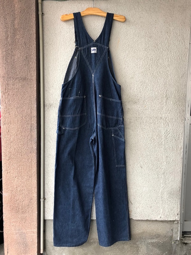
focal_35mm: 29
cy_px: 128
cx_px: 96
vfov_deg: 61.7
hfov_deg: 48.2
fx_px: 213
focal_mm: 3.99
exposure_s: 1/122
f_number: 1.8
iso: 125
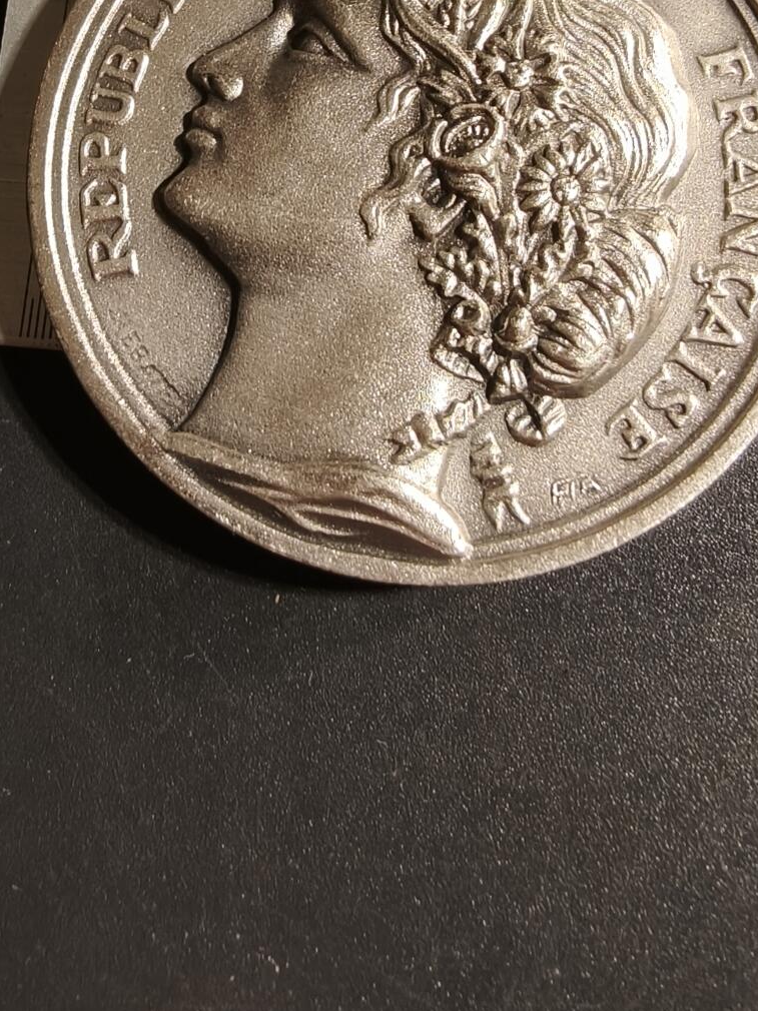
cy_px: 371
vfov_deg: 45.3
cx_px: 530
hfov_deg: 34.7
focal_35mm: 41
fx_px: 1198
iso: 160
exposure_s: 1/100
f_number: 2
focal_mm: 2.32
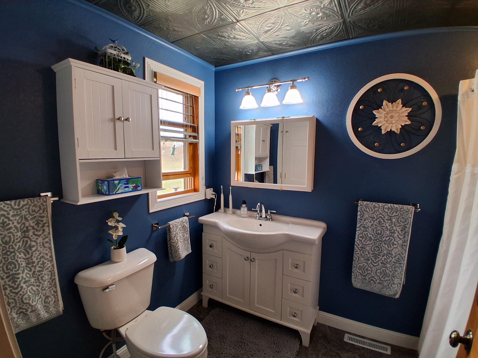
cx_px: 239
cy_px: 179
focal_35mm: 17
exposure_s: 1/40
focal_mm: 1.4
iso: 160
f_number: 2.2
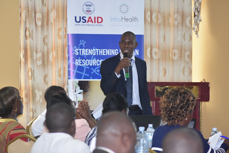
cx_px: 114
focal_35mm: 183
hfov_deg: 11.2
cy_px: 76
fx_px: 1164
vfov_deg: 7.5
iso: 1100
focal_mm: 122
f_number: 4.2
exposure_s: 1/60
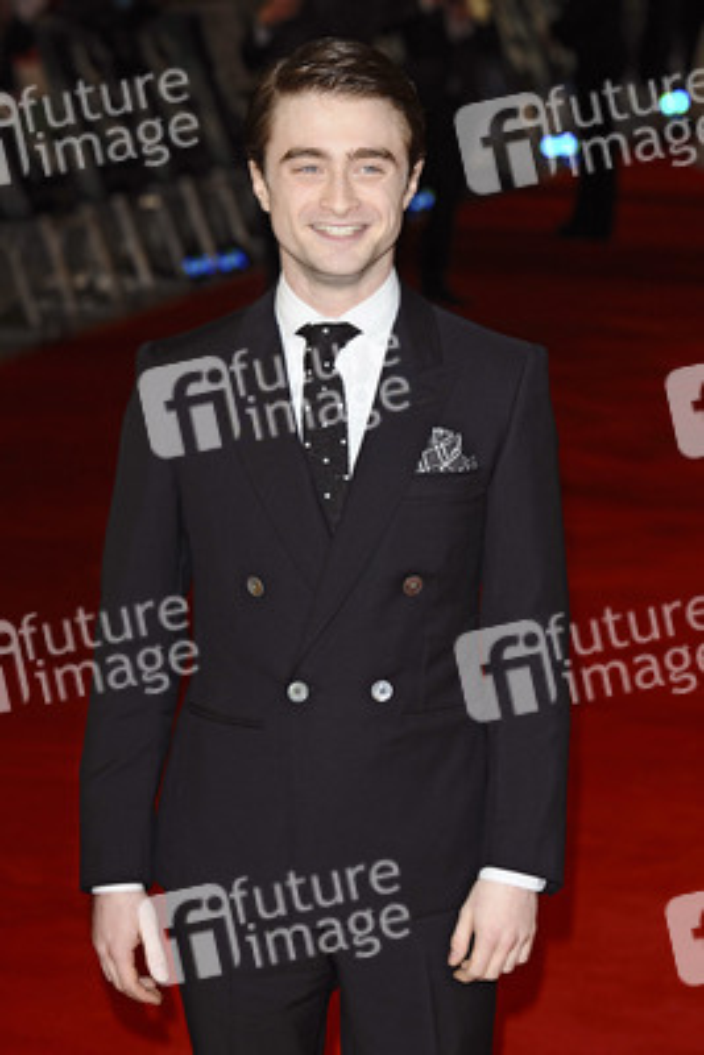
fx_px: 3517
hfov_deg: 11.4
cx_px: 352
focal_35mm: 120
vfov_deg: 17.1
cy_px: 528
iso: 320
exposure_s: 1/200
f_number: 4.5
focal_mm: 80
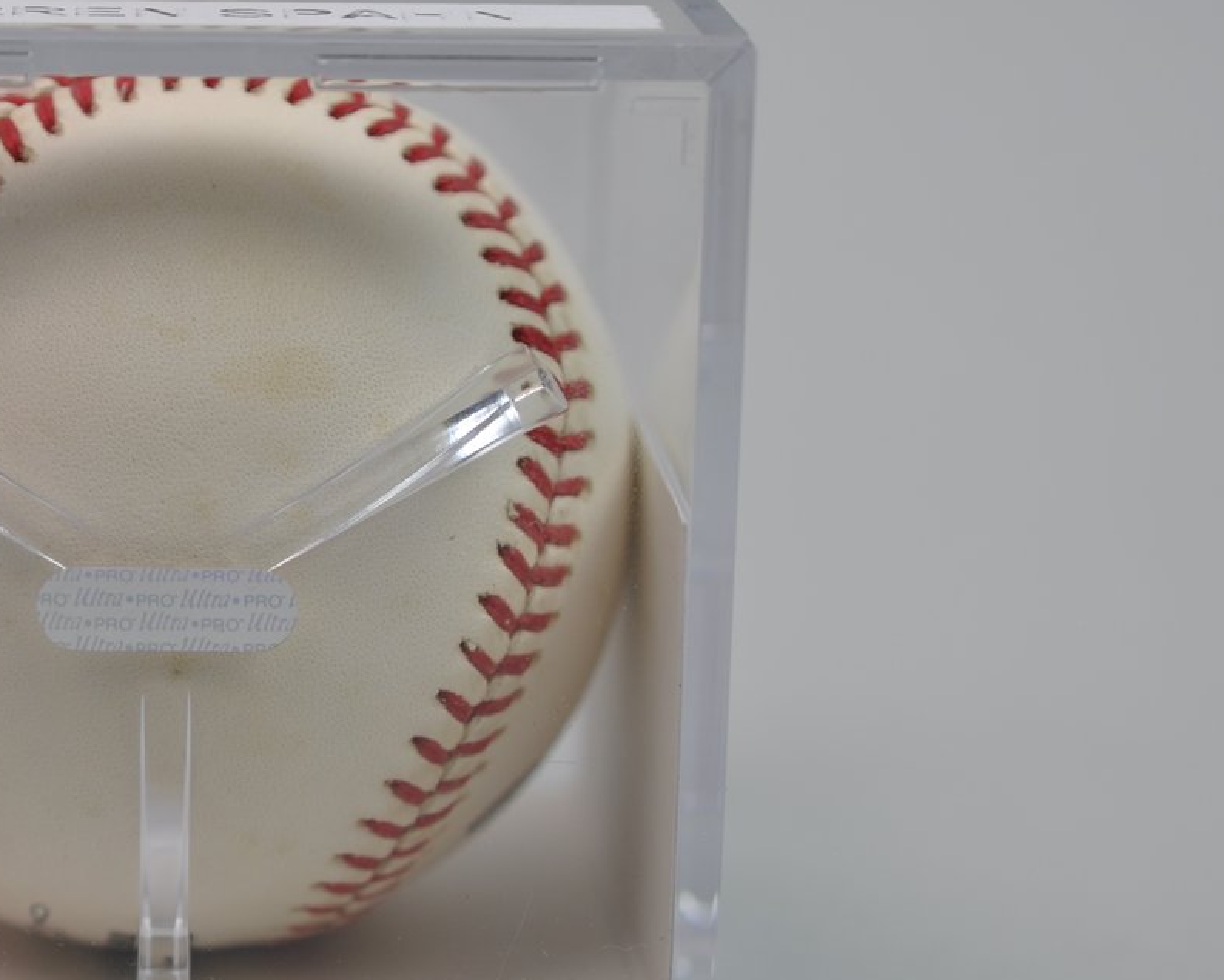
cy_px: 596
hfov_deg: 15.7
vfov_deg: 12.7
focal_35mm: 121
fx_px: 4385
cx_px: 161
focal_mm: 40
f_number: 4
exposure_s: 1/60
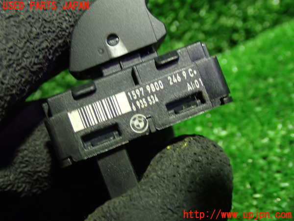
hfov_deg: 40.4
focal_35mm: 47
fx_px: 399
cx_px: 147
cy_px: 110
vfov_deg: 30.9
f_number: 3.1
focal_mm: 8.4
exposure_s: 1/30
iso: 800
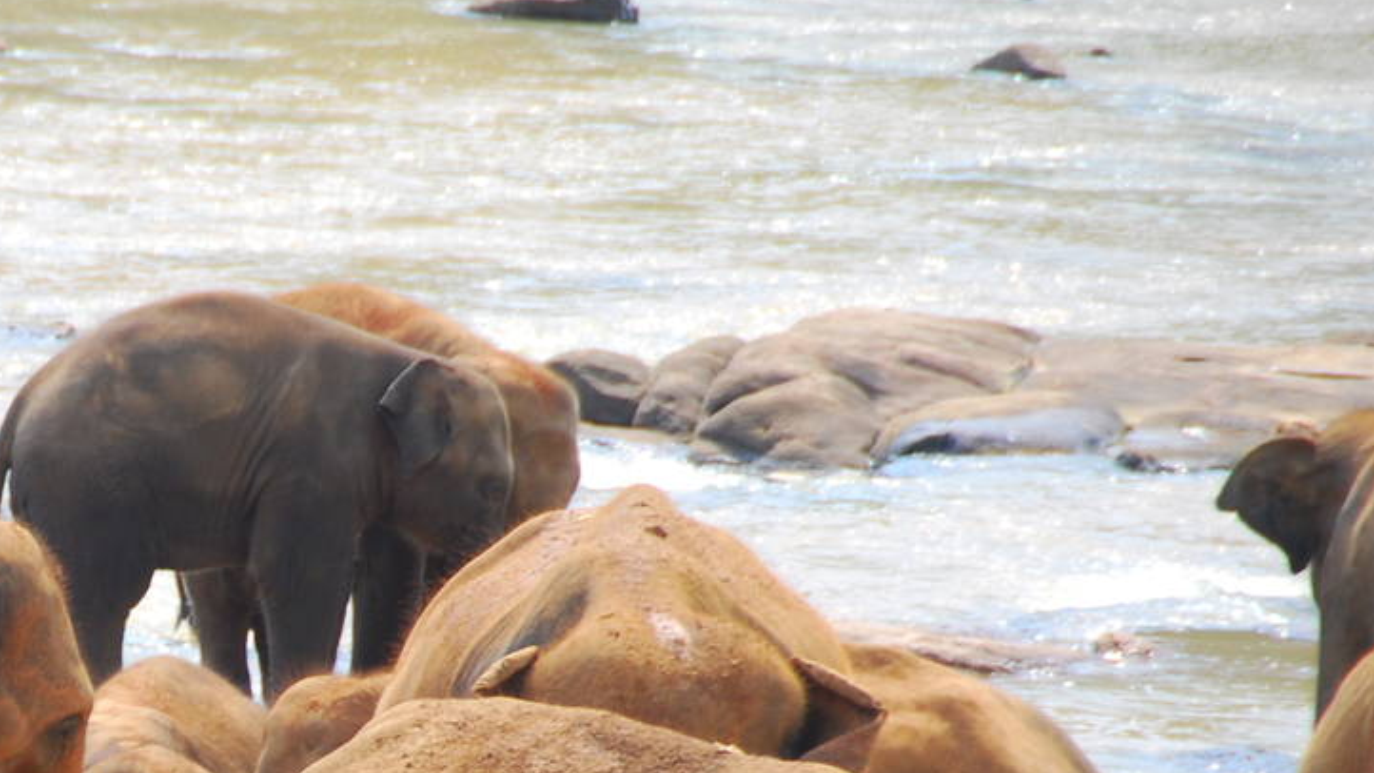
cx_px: -105
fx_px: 21603
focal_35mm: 593
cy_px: 856
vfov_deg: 2.0
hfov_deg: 3.6
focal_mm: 170
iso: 200
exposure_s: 1/100
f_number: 5.6
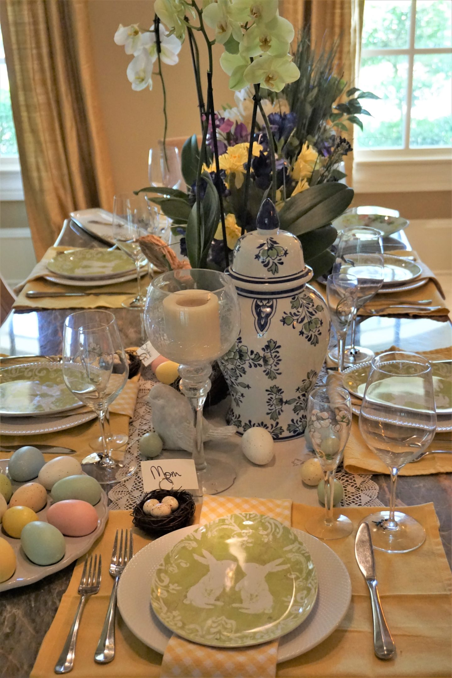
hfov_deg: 28.9
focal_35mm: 46
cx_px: 226
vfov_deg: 42.3
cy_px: 339
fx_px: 876
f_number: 5
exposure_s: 1/100
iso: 3200
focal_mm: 31
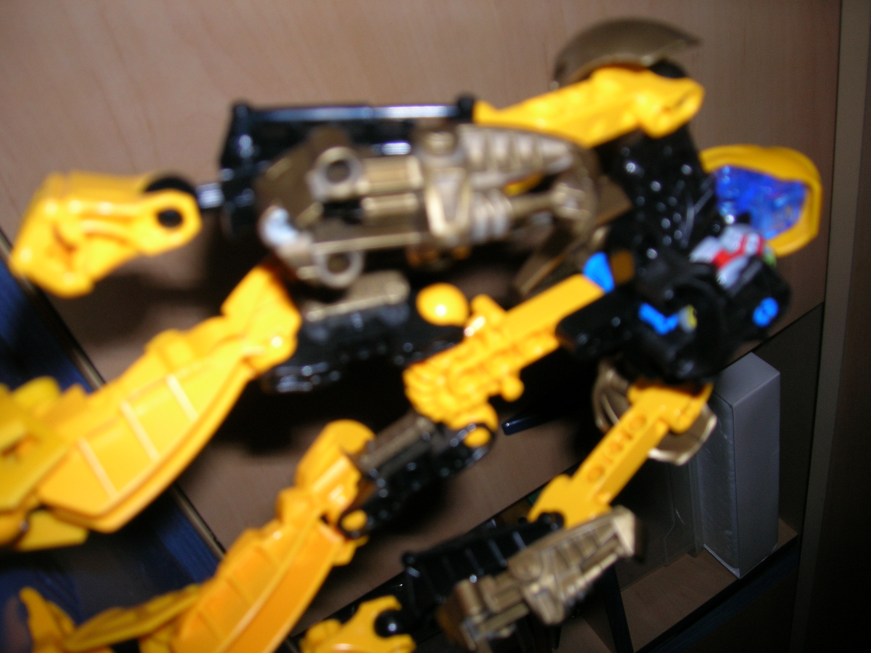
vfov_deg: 41.8
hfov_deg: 54.0
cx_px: 436
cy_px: 326
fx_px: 856
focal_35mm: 34
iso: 50
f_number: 2.9
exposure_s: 1/60.1
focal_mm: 5.7
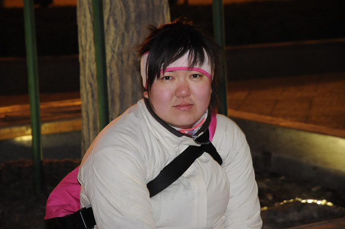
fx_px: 1220
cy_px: 114
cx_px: 172
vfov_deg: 10.7
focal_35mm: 128
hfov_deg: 16.1
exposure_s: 1/10
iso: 800
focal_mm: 85
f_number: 5.6
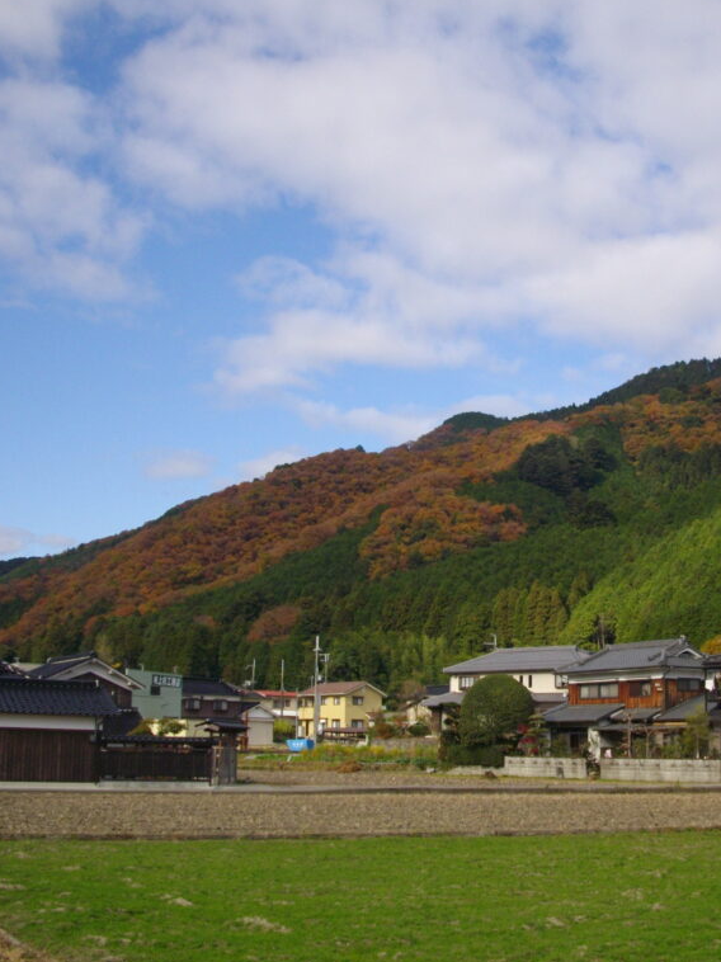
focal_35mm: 50
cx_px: 457
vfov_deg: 38.2
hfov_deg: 29.0
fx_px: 1389
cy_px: 482
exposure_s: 1/320
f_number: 5.6
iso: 100
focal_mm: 6.2
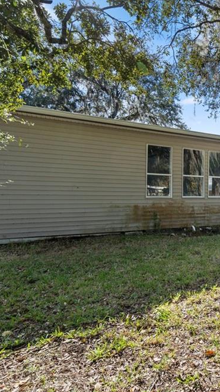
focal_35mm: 26
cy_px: 195
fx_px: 270
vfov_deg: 71.9
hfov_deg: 37.9
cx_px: 235
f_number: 8
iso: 320
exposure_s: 1/80
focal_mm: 16
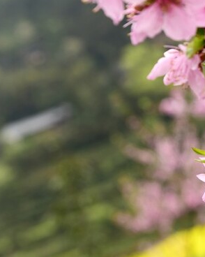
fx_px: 1116
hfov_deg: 10.1
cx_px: 335
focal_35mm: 147
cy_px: 51
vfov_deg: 13.1
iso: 64
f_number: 5.6
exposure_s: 1/125
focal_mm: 48
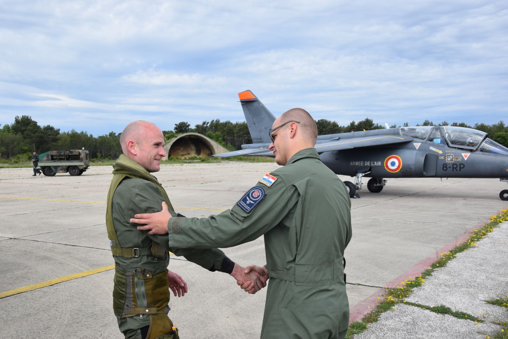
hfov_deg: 53.1
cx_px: 254
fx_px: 508
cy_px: 170
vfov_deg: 36.9
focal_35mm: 36
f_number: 10
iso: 200
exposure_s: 1/400
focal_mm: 24
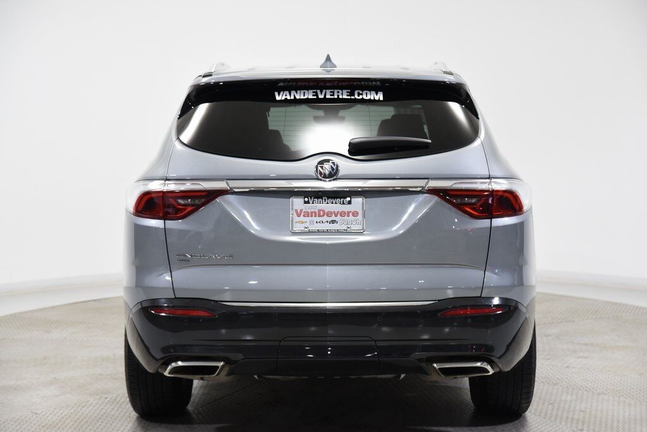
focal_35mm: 66
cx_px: 324
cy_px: 216
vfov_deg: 20.6
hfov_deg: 30.5
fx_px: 1187
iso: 1600
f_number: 4
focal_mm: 66
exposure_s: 1/80
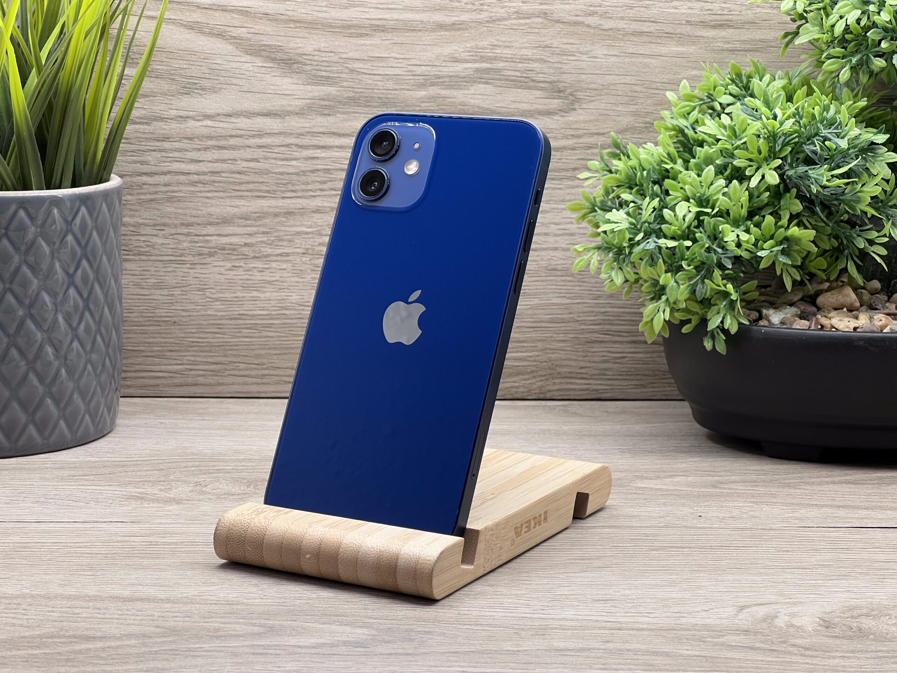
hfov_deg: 25.3
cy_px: 336
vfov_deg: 19.1
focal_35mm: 77
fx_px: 1995
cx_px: 448
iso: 100
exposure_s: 1/100
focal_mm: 9
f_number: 2.8
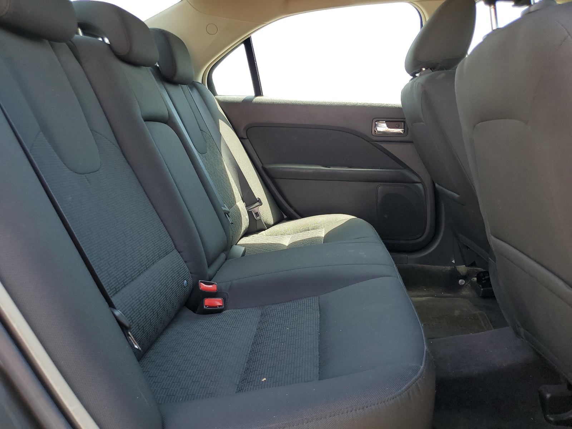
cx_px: 286
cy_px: 214
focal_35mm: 26
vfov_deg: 53.1
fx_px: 430
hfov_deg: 67.3
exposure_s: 1/256
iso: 50
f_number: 1.5
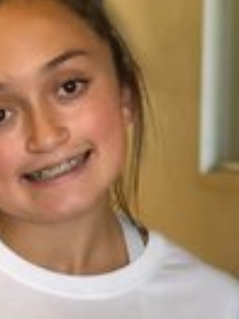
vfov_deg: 9.2
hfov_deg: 7.1
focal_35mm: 209
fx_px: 1927
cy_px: 477
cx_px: 2
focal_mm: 6.6
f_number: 2.8
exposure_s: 1/30
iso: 200
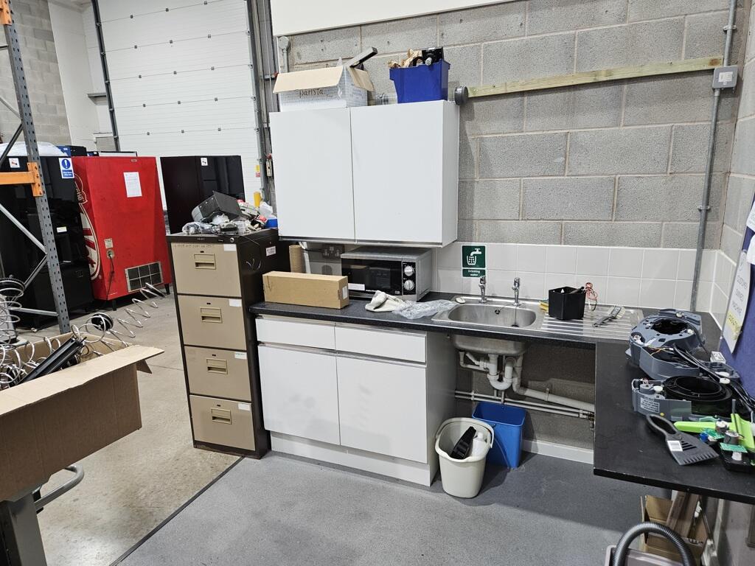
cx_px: 378
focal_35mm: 23
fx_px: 502
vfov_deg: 58.9
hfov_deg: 73.9
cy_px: 283
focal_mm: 5.4
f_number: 1.8
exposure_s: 1/100
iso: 160
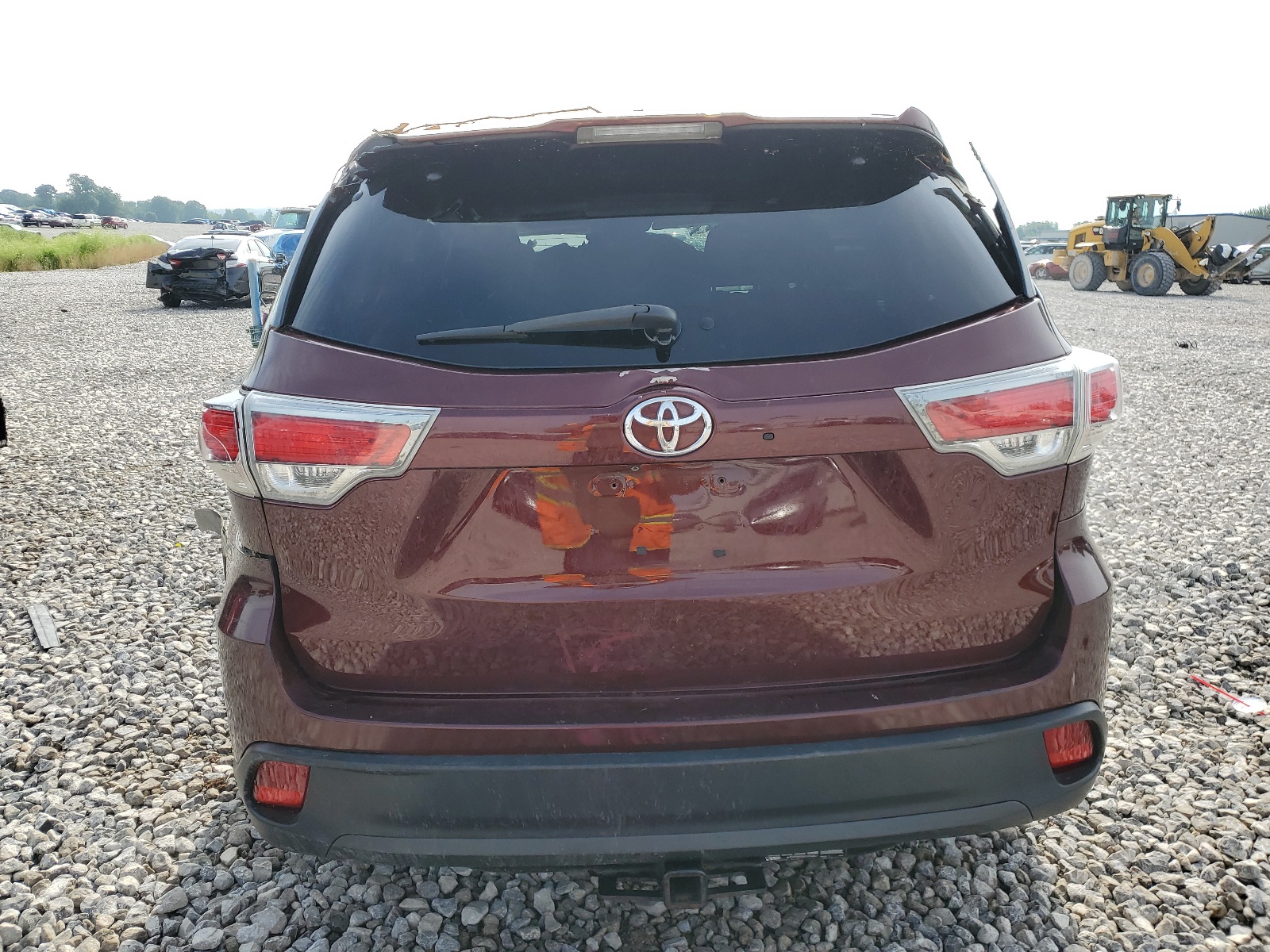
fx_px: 954
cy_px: 476
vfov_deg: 53.1
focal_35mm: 26
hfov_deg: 67.3
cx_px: 635
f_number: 1.5
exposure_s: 1/1429
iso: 50
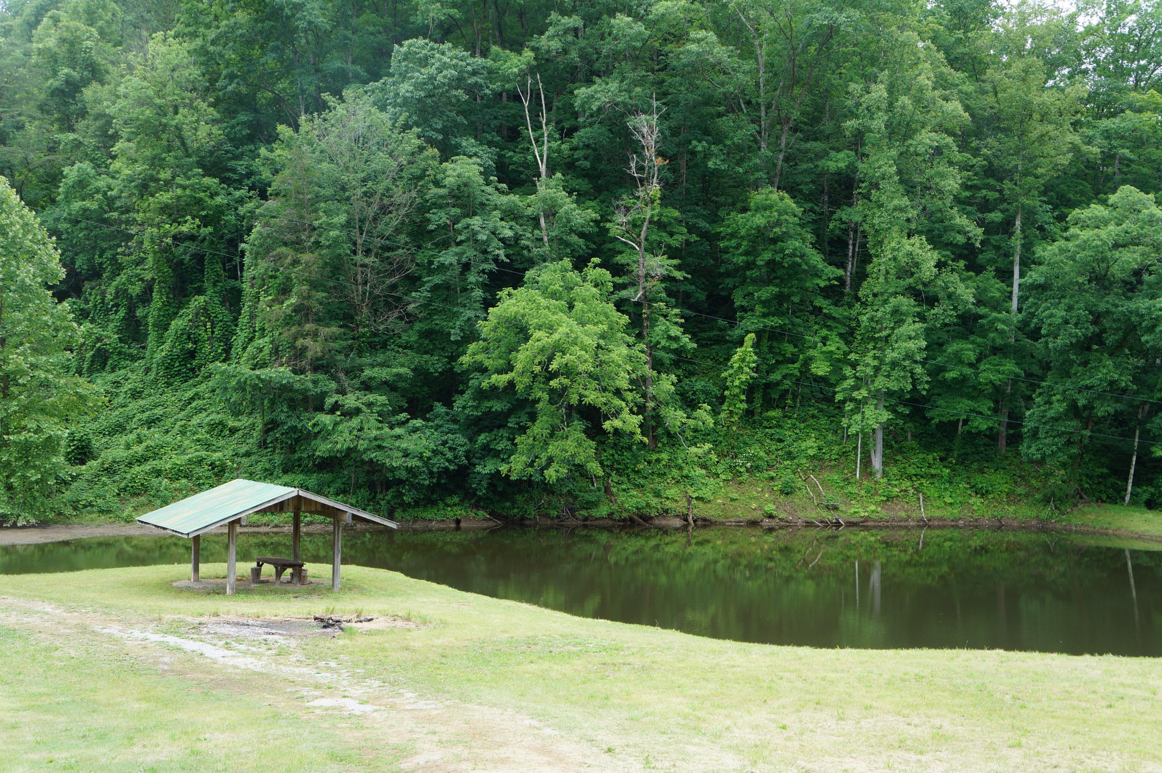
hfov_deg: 51.3
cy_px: 386
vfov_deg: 35.4
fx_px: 1209
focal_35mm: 38
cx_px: 581
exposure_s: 1/80
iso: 100
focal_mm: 25
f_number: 6.3
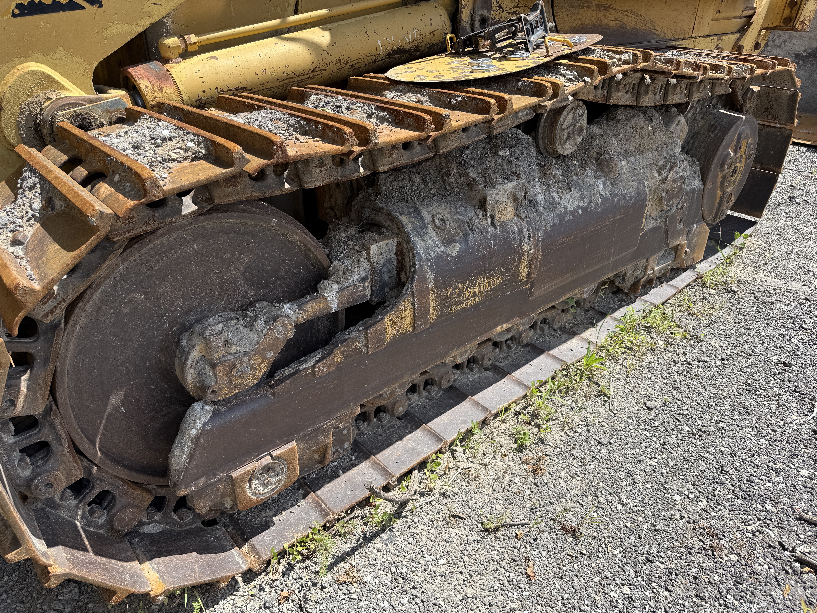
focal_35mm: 24
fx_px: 566
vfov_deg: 56.8
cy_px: 306
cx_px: 408
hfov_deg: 71.6
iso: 80
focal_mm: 6.76
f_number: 1.78
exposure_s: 1/2232
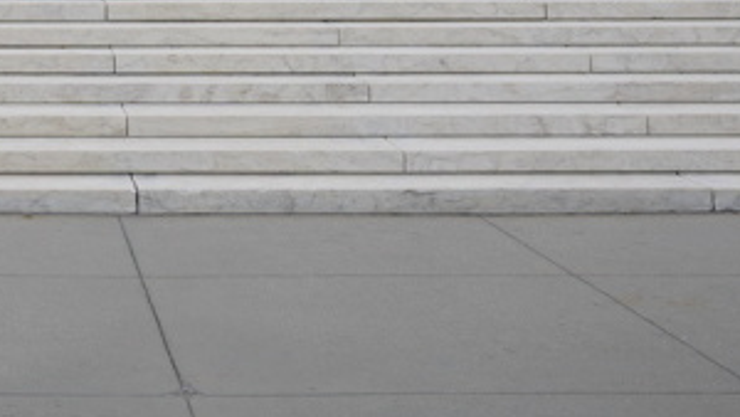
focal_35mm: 89
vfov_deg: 12.9
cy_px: -220
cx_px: -35
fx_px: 1747
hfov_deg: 22.8
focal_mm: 20
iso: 100
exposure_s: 1/250
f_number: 8
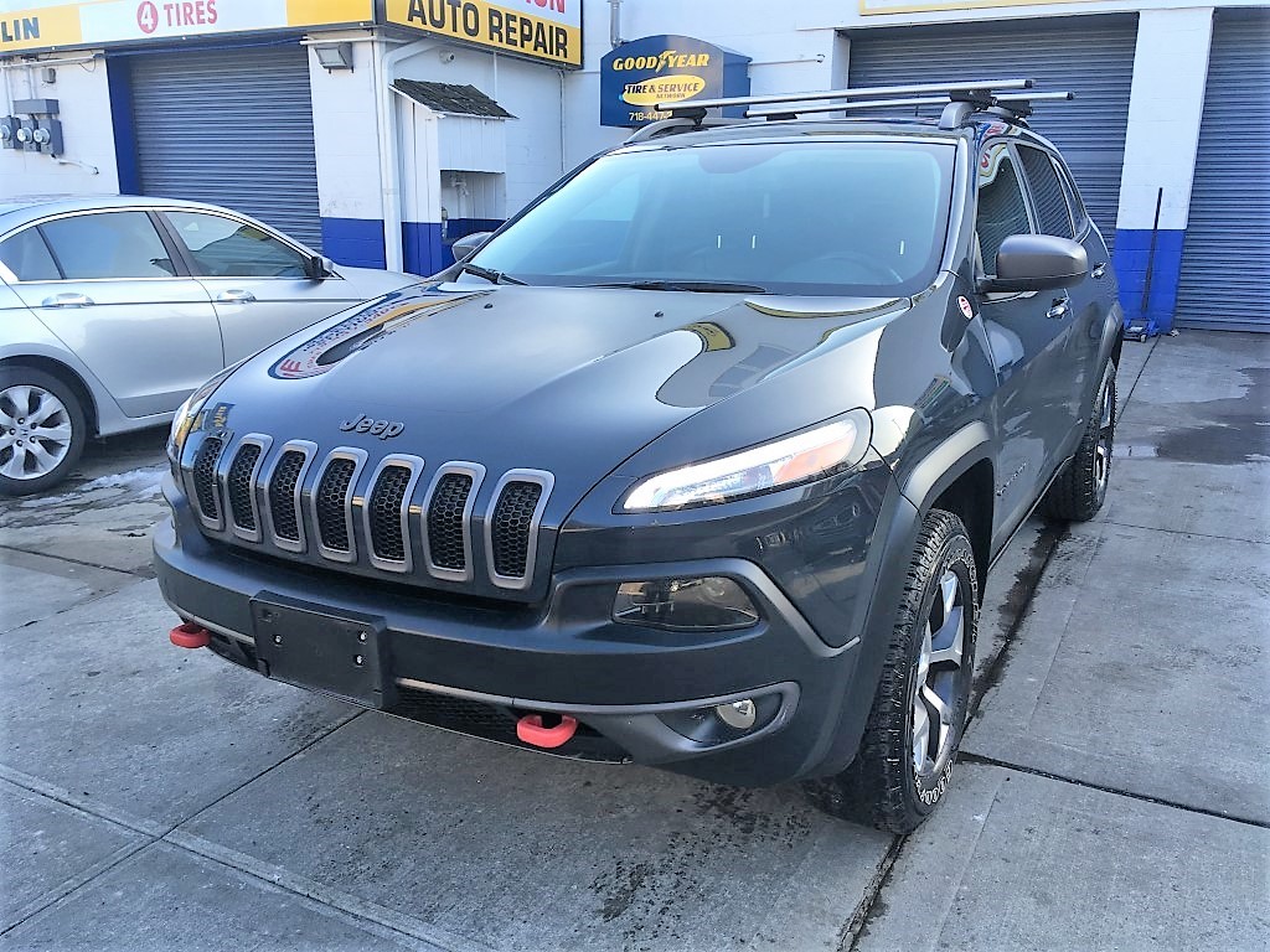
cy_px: 476
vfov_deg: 48.2
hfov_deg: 61.7
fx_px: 1064
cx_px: 635
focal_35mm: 29
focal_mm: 4.15
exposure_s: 1/157
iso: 25
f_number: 2.2
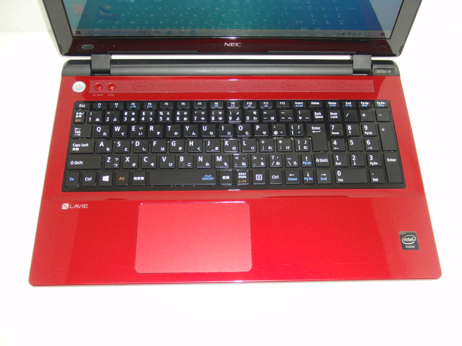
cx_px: 231
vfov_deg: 38.7
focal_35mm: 37
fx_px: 494
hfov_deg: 50.1
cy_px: 173
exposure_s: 1/80
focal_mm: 6.42
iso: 400
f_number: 3.6
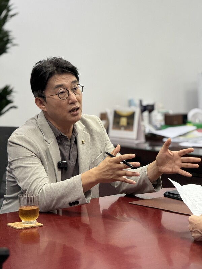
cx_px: 101
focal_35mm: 120
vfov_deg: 16.4
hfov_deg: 12.3
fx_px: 934
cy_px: 134
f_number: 2.8
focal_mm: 15.66
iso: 200
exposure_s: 1/120
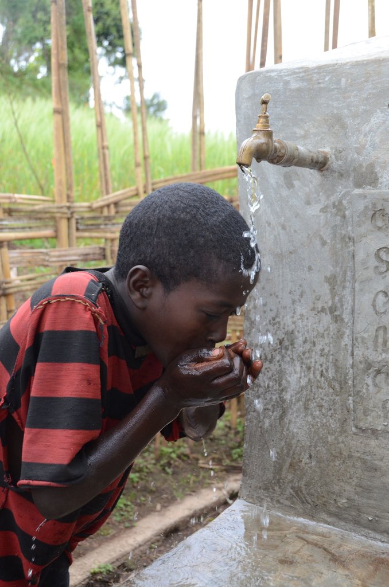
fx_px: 757
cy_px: 294
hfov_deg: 28.8
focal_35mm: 46
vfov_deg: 42.4
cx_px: 194
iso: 1250
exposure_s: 1/250
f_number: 6.3
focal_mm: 31
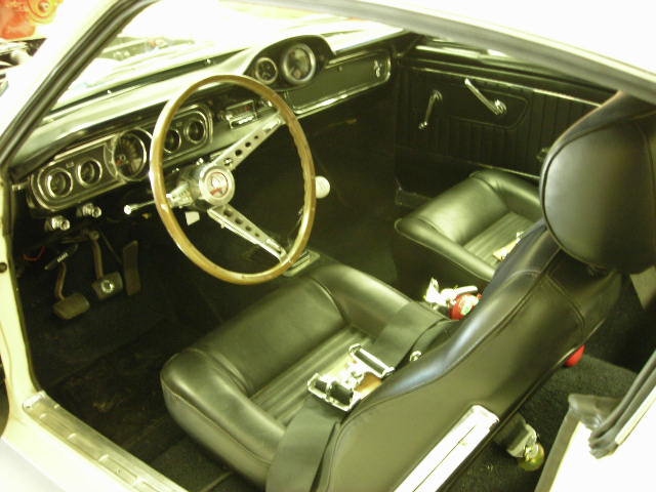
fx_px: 720
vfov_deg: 37.7
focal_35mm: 38
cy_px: 246
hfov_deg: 49.0
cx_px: 328
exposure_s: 1/1.3
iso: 200
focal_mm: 6.3
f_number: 3.2
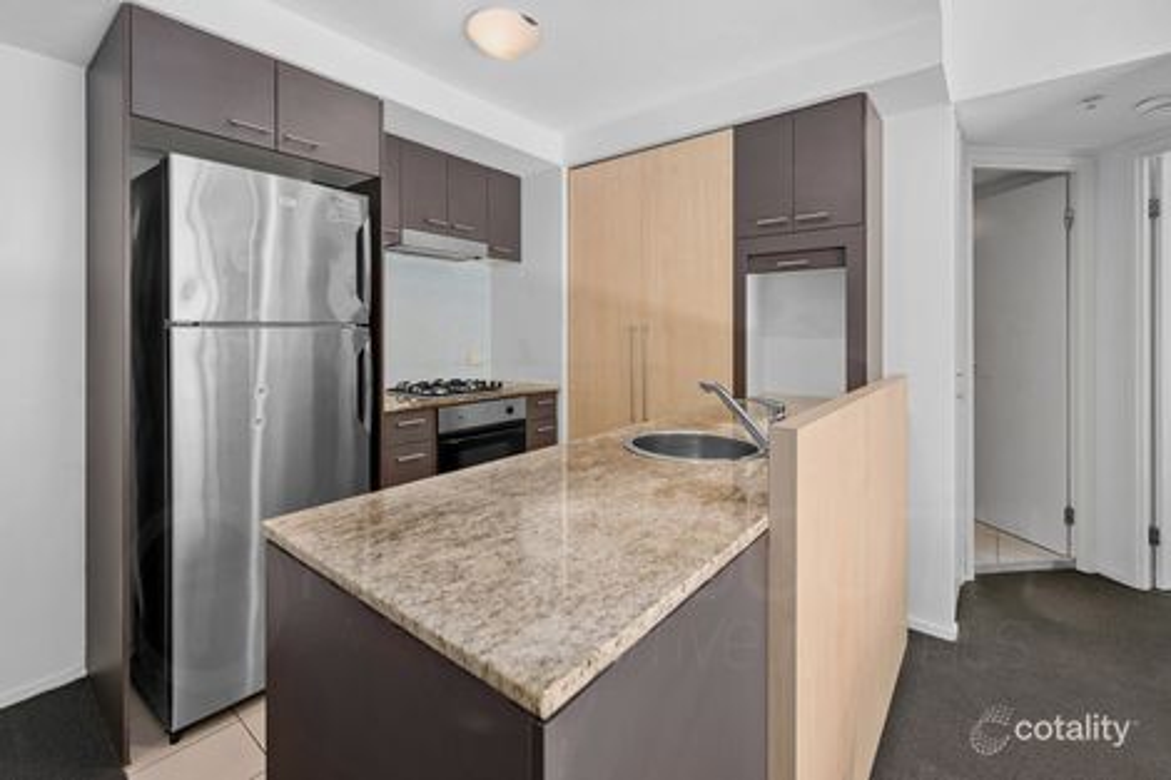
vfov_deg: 73.7
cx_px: 586
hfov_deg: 96.8
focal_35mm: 16
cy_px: 390
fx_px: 520
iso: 100
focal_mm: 16
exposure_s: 1/4
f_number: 8
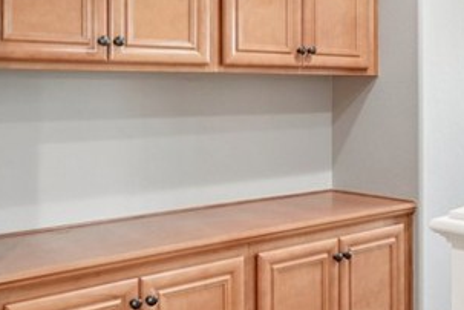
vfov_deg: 24.9
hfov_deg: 33.8
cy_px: 89
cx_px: 458
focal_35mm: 54
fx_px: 696
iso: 400
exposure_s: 1/8
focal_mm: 16
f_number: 8
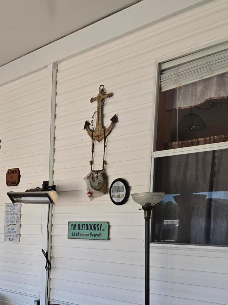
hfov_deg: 22.4
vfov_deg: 30.5
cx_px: -34
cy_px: 263
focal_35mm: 61
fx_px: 536
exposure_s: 1/60
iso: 40
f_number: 1.8
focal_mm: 5.4
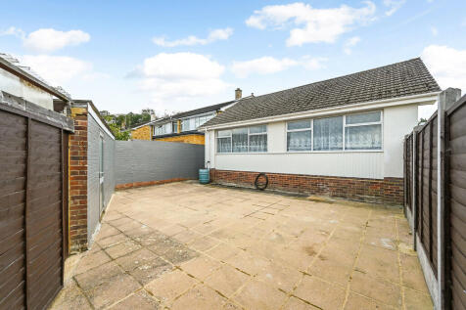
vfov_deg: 79.2
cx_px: 233
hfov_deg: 102.3
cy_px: 155
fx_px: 188
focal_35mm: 14
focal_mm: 14.5
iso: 400
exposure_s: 1/500
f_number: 8
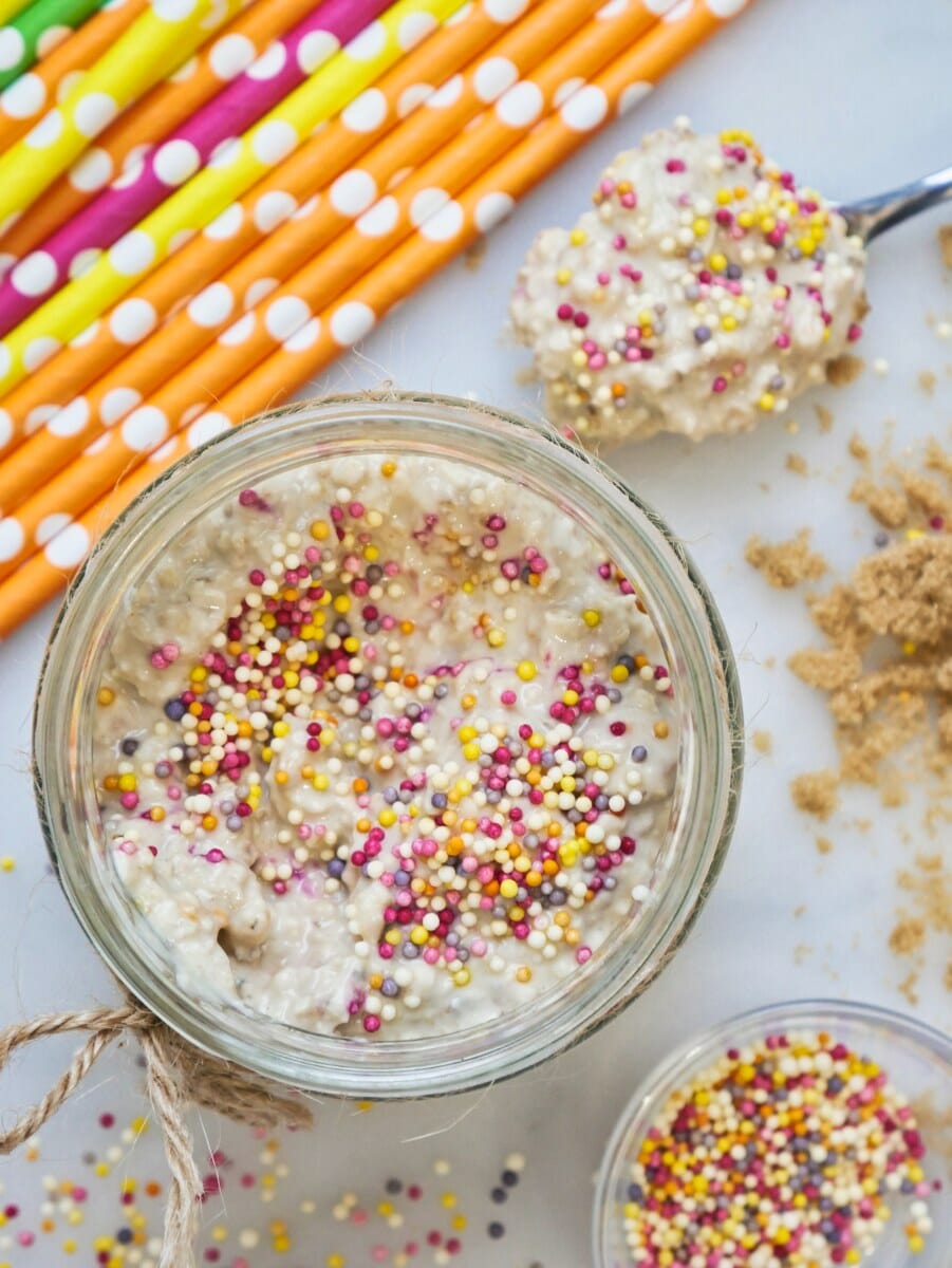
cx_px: 476
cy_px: 634
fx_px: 3078
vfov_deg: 23.3
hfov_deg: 17.6
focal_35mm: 84
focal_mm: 42
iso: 800
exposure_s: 1/15
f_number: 5.6
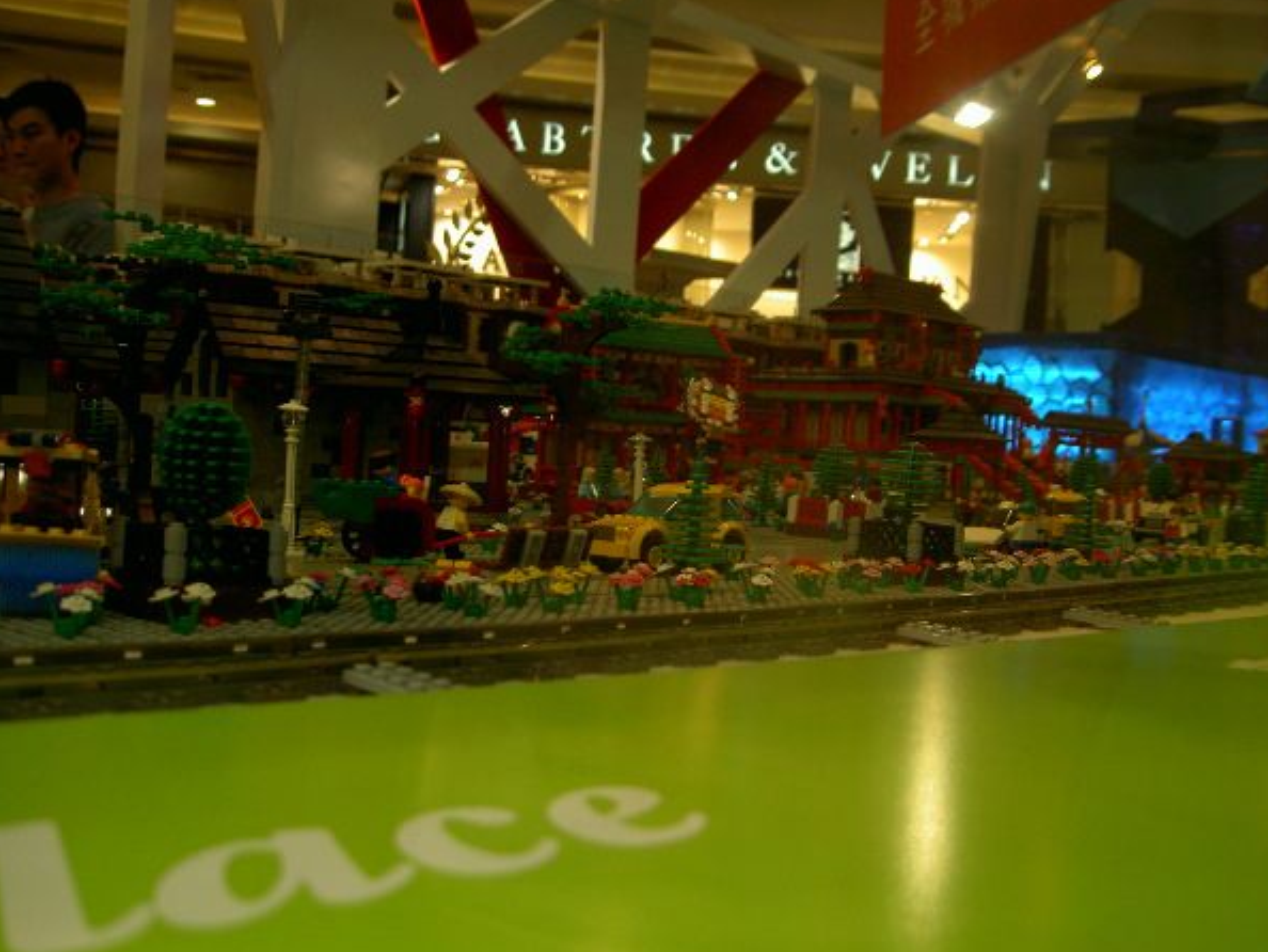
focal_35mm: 42
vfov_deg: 34.4
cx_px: 677
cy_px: 497
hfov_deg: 44.7
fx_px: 1539
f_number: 2.8
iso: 100
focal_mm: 8
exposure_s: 1/60
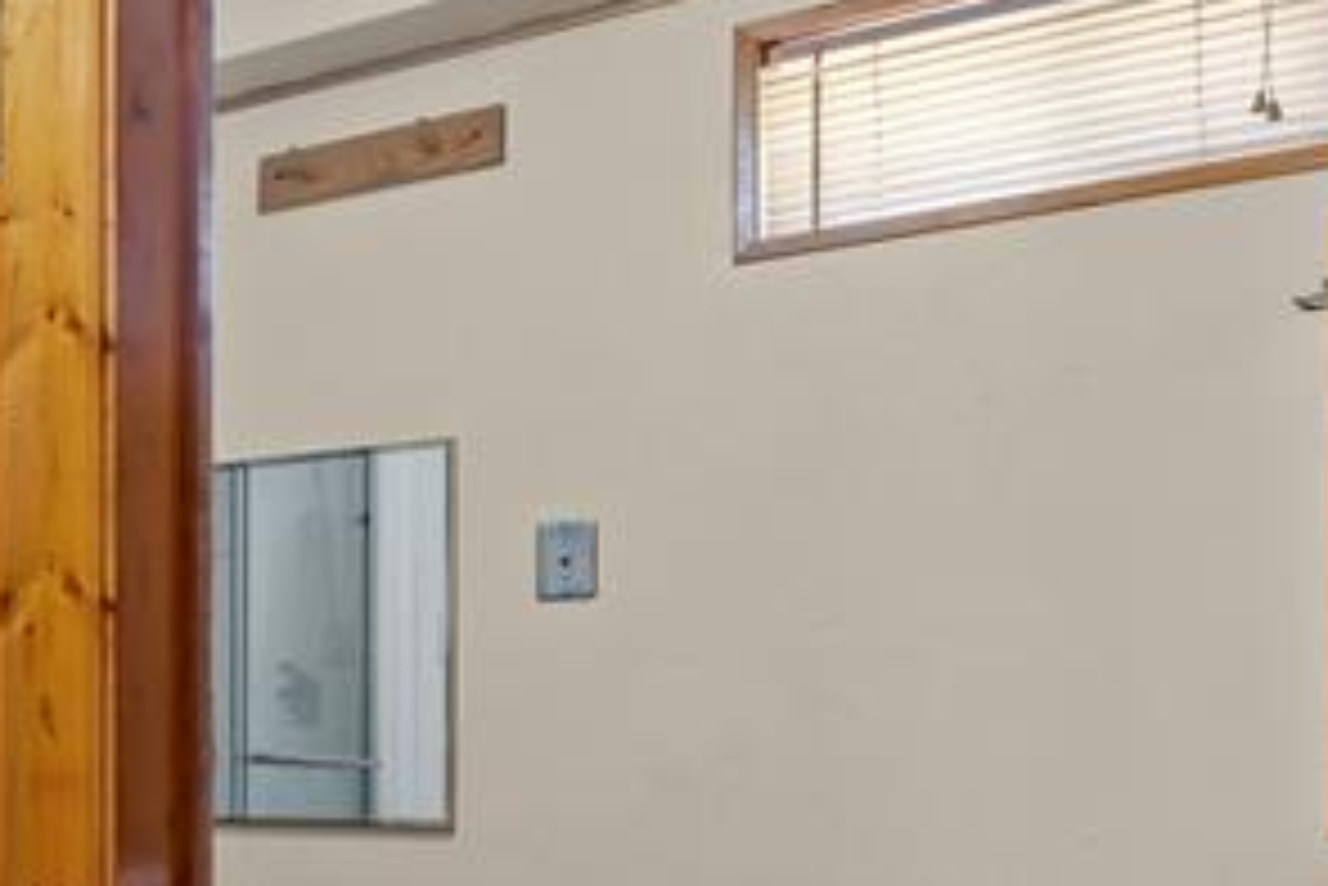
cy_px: 778
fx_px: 1919
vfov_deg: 25.3
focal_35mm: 52
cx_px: -702
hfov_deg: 26.5
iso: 200
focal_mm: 10
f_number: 3.2
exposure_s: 1/3
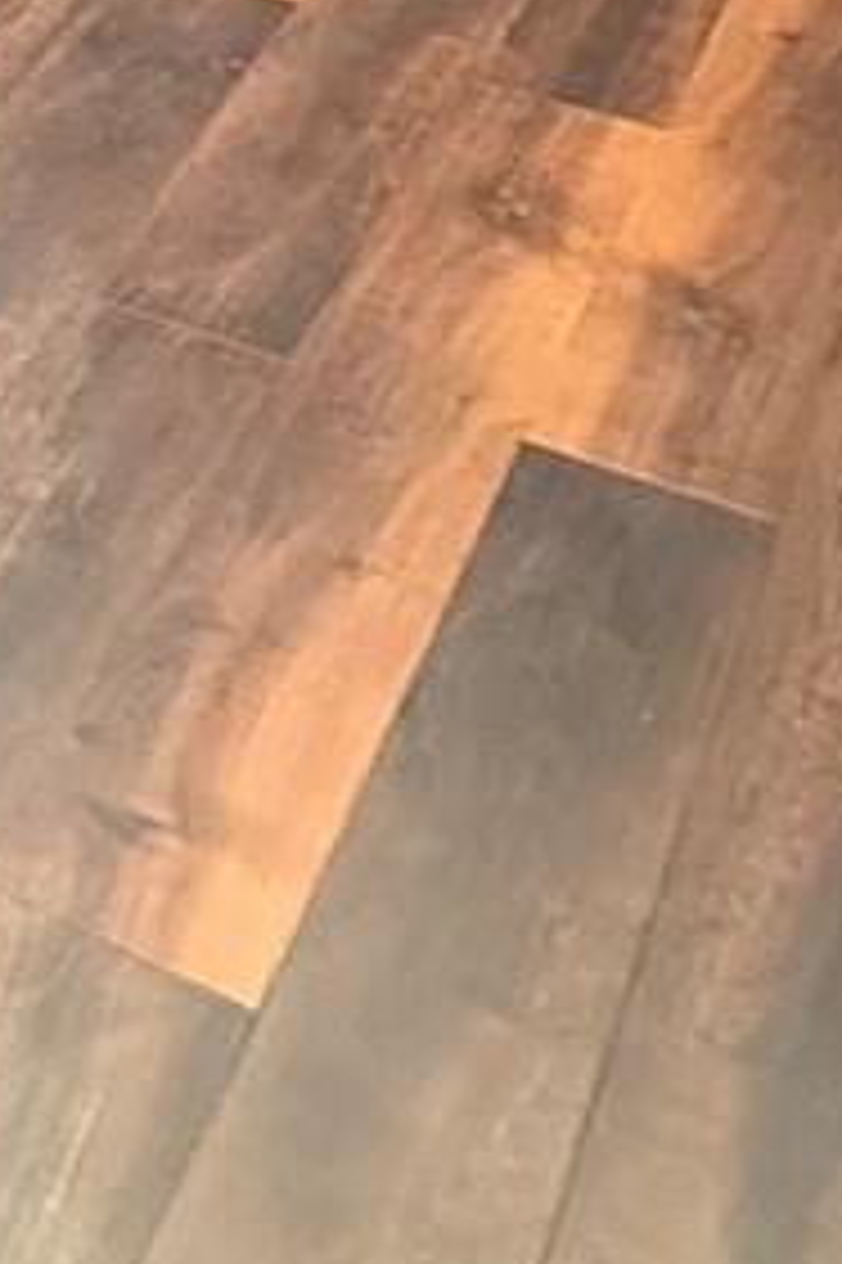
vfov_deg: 18.7
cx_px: -783
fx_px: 2915
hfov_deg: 14.1
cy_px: -1044
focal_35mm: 83
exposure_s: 1/60
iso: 1600
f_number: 2.2
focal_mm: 2.22
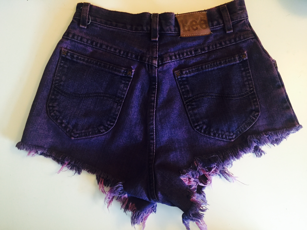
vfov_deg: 48.2
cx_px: 154
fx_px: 257
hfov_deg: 61.7
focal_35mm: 29
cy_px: 115
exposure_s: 1/30
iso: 160
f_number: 2.2
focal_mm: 4.15
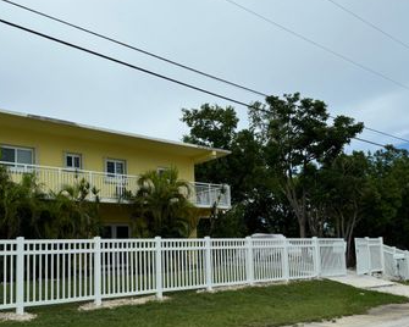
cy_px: 212
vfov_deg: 41.8
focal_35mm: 35
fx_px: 424
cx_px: 199
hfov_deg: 51.5
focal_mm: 6.76
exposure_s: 1/7092
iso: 80
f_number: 1.78
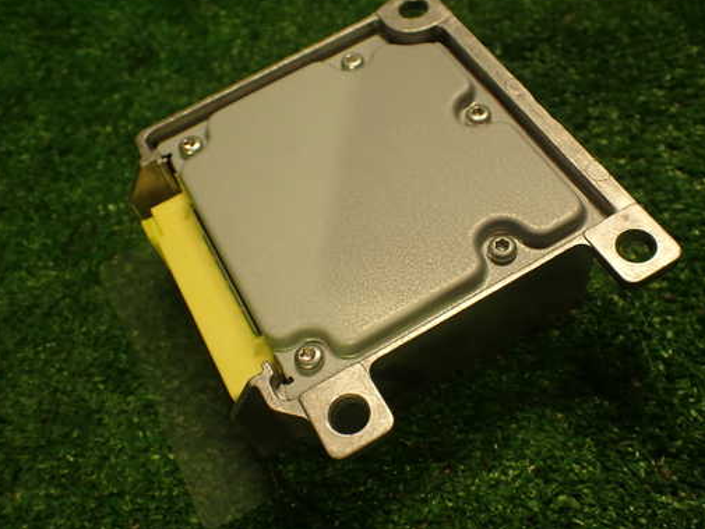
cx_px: 380
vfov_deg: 37.7
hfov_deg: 48.9
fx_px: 774
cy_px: 260
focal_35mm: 38
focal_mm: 5.79
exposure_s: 1/50
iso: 200
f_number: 2.4
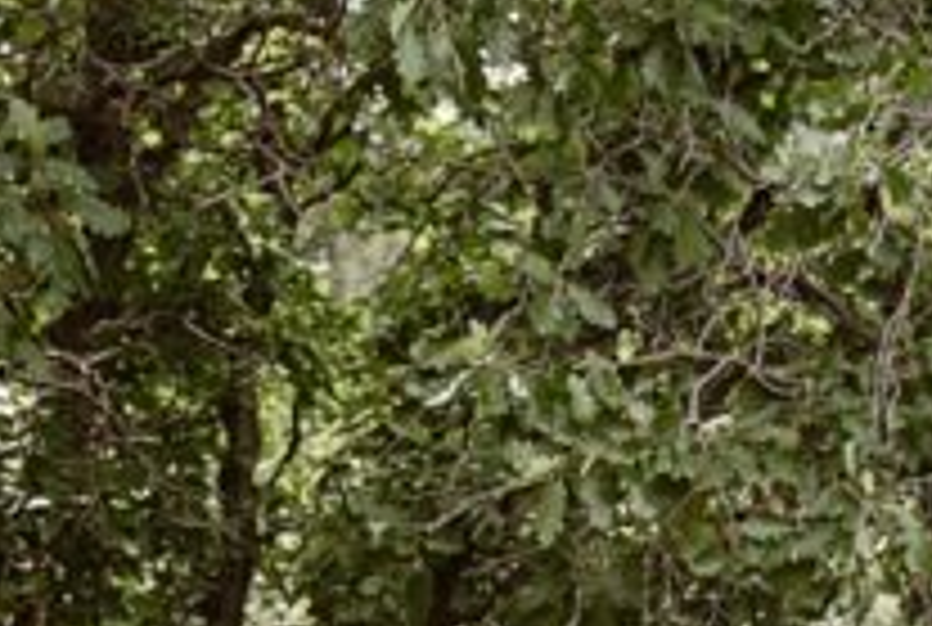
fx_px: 4099
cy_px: 1392
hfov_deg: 13.0
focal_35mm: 158
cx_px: 333
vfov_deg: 8.2
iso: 320
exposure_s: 1/800
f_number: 2.8
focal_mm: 32
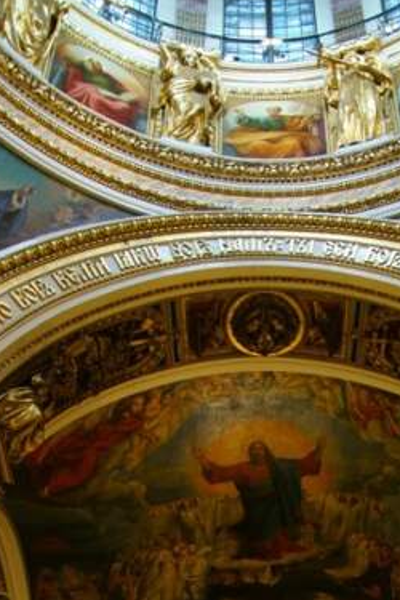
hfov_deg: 21.3
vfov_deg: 28.1
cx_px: 298
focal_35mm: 63
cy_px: 704
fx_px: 1054
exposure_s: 1/30
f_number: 2.8
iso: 400
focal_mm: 17
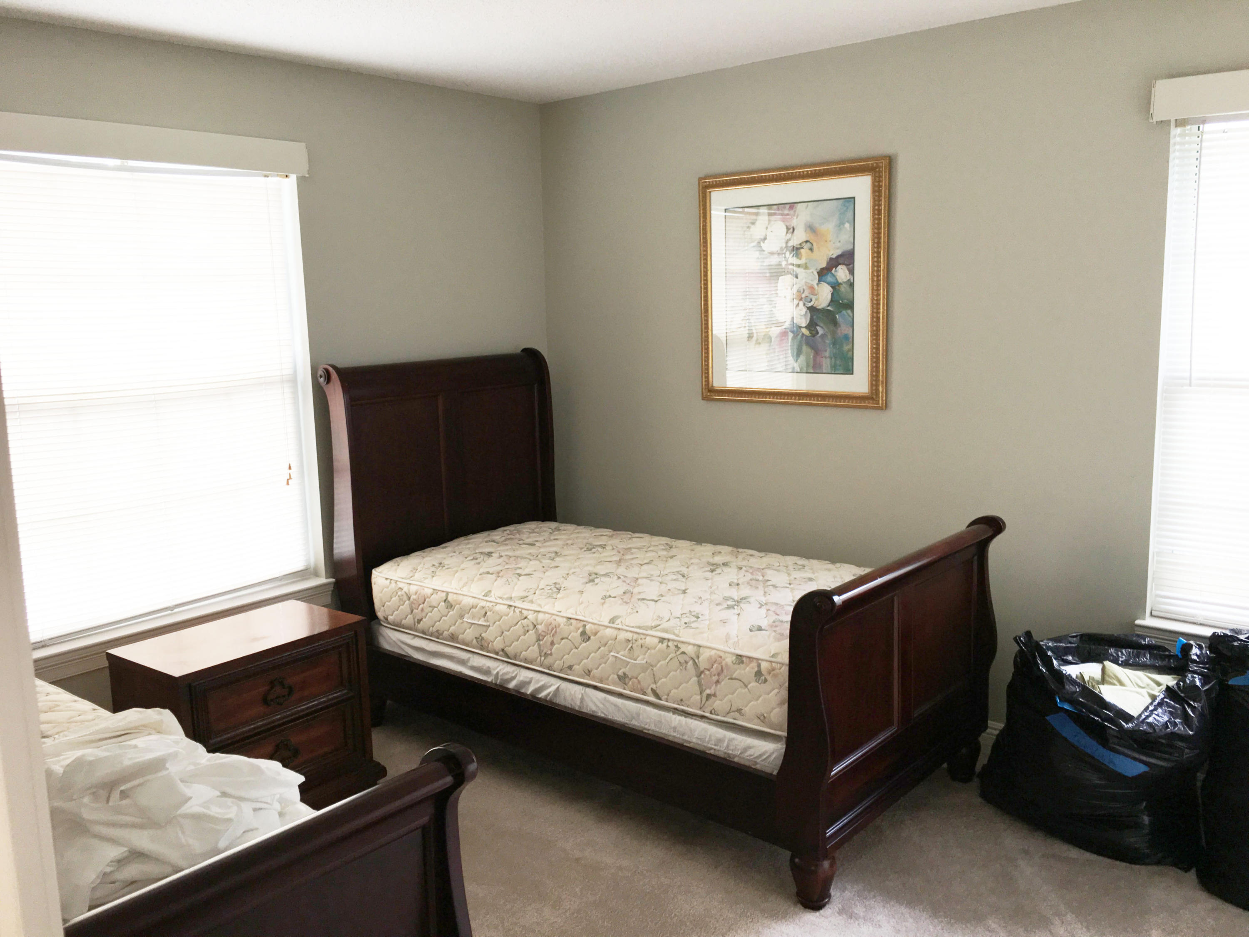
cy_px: 468
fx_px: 1046
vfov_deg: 48.2
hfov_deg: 61.7
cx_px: 624
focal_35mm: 29
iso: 25
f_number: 2.2
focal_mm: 4.15
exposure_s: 1/41
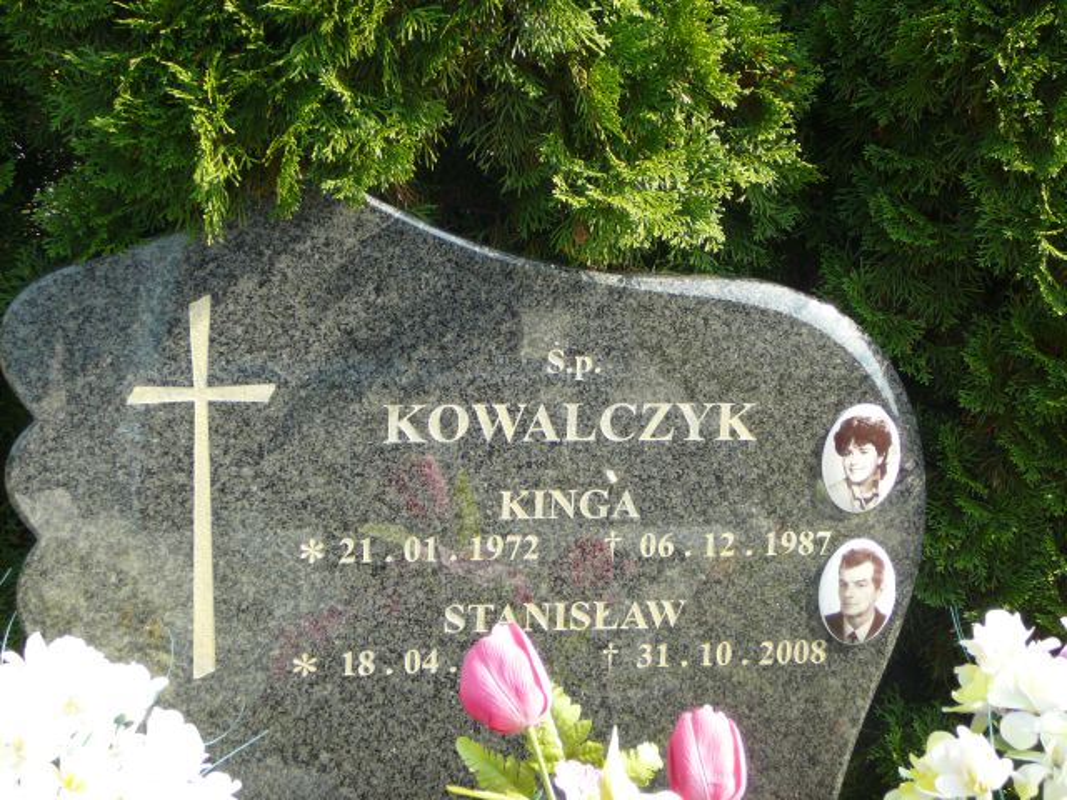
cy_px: 400
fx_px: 2188
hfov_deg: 27.4
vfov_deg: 20.7
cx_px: 534
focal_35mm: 71
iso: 80
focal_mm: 10.5
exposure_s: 1/200
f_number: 3.7
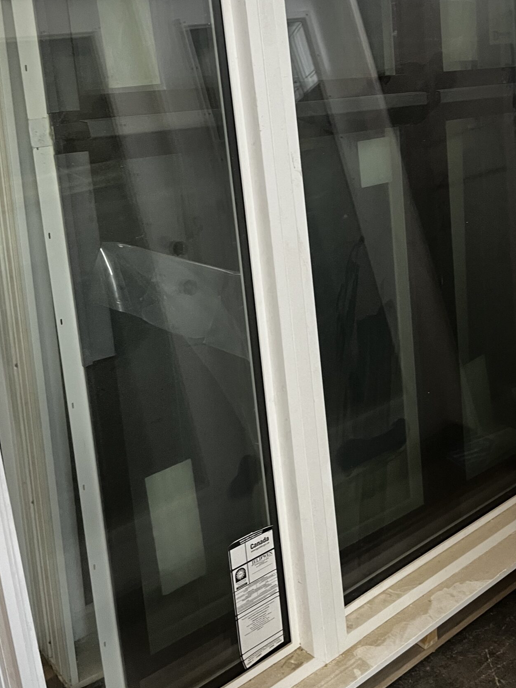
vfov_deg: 45.8
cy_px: 208
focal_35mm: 40
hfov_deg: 35.6
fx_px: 795
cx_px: 350
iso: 125
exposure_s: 1/43
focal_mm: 5.1
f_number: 1.6
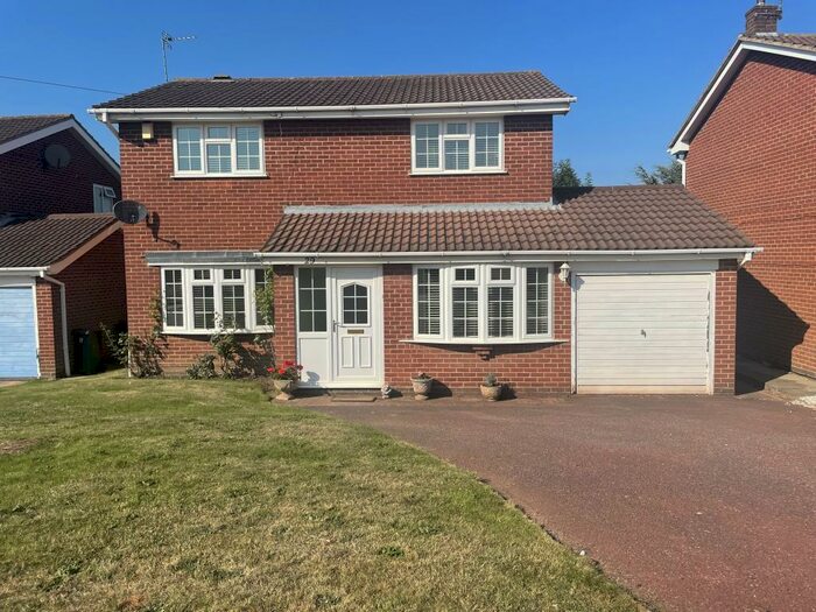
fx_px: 613
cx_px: 408
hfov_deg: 67.3
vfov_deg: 53.1
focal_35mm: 26
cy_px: 306
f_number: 1.6
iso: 32
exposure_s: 1/4651
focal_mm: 4.2
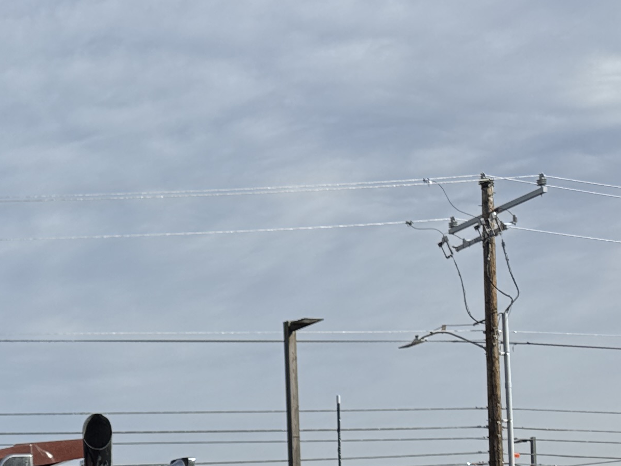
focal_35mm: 81
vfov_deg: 17.2
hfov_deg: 19.8
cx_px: -393
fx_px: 1453
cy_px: 601
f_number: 1.78
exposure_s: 1/5814
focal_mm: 6.76
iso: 80
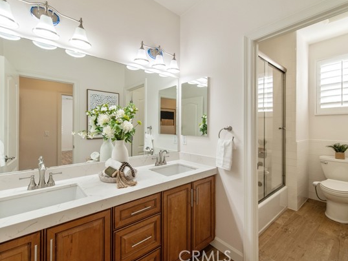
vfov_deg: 78.1
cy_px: 128
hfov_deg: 94.4
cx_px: 166
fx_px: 161
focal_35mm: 16
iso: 320
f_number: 4
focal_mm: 14
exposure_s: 1/250
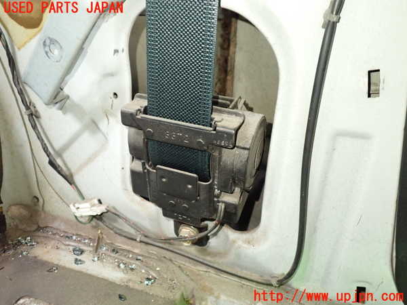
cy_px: 152
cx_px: 204
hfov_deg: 60.0
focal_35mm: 30
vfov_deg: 46.8
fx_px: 353
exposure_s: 1/25
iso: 800
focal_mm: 5.4
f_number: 2.3
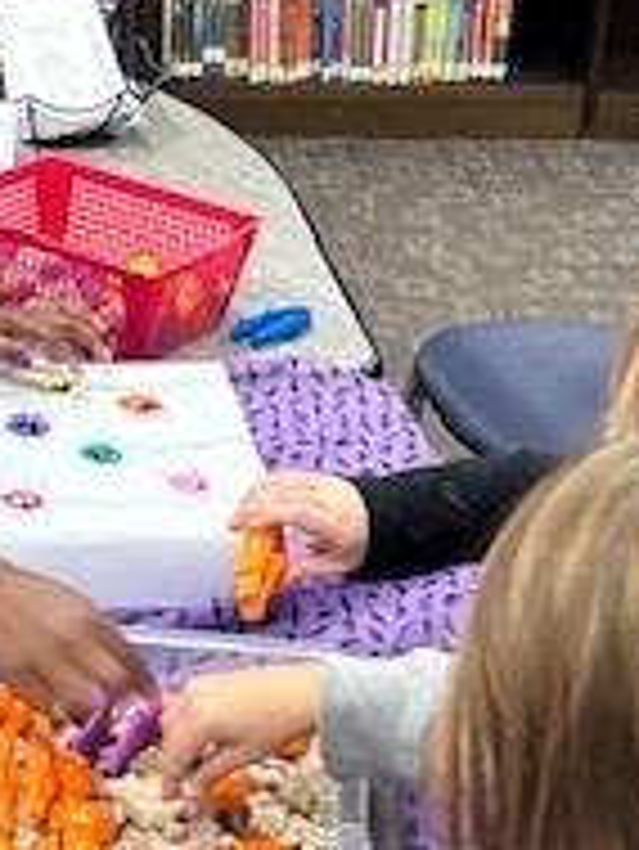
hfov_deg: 16.7
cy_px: 598
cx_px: 162
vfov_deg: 22.1
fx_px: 2163
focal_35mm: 88
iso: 100
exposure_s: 1/43
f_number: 1.5
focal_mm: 5.7
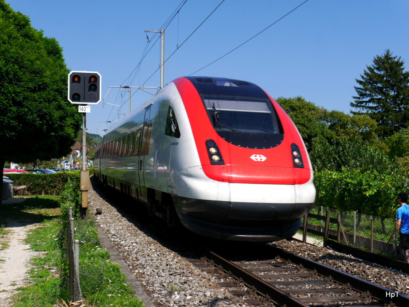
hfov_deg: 36.8
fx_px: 614
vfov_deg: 28.0
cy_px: 154
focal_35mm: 52
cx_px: 204
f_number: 10
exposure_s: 1/400
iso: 160
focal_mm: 26
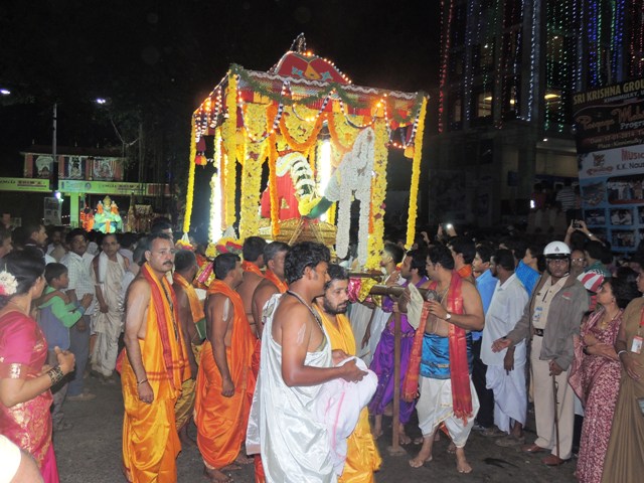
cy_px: 242
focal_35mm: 33
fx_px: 614
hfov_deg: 55.4
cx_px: 322
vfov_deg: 42.9
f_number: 3.2
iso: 250
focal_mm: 5.8
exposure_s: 1/30
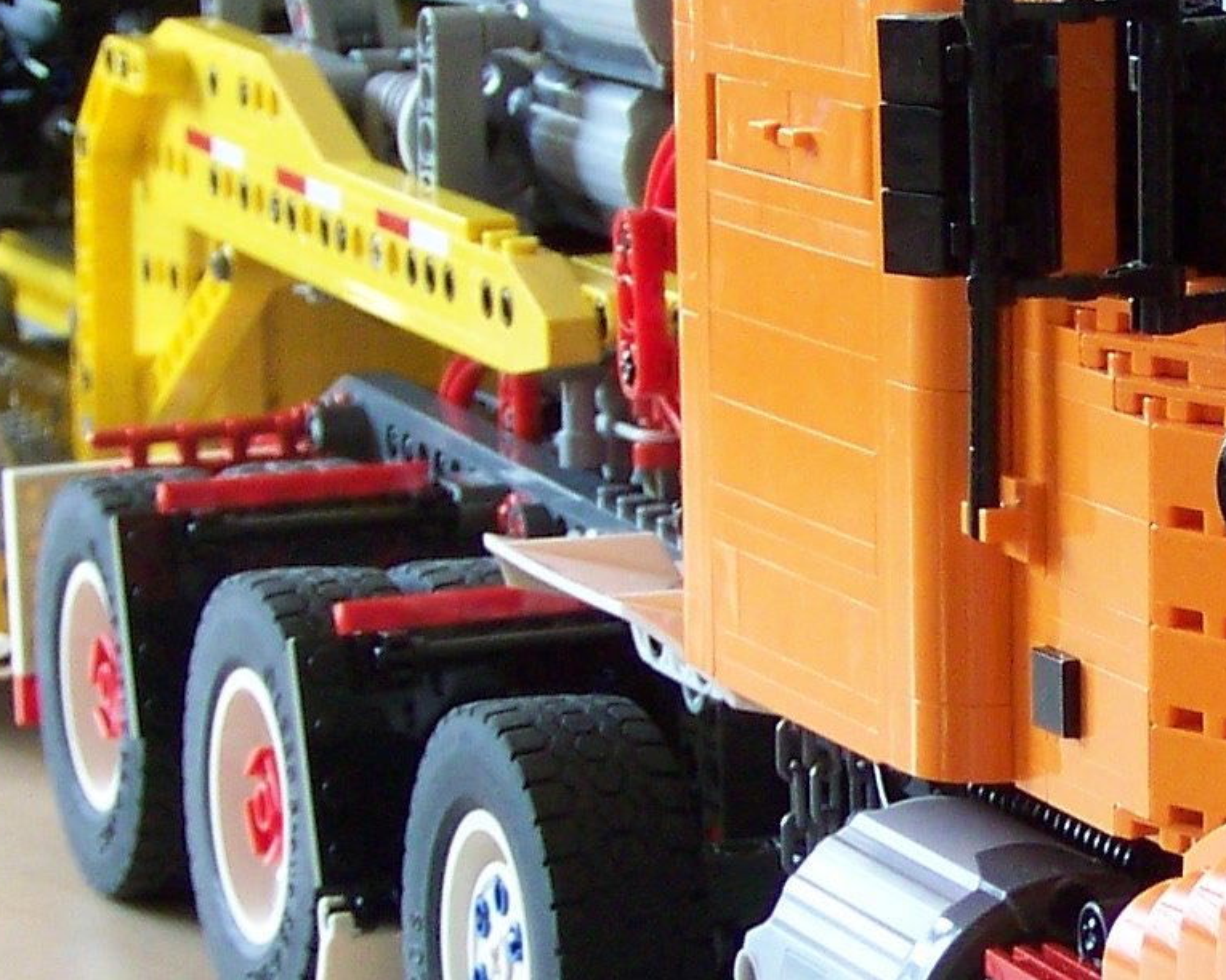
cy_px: 610
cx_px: 1210
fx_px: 5406
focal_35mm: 149
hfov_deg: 12.8
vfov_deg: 10.4
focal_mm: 6.3
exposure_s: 1/60
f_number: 2.8
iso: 100
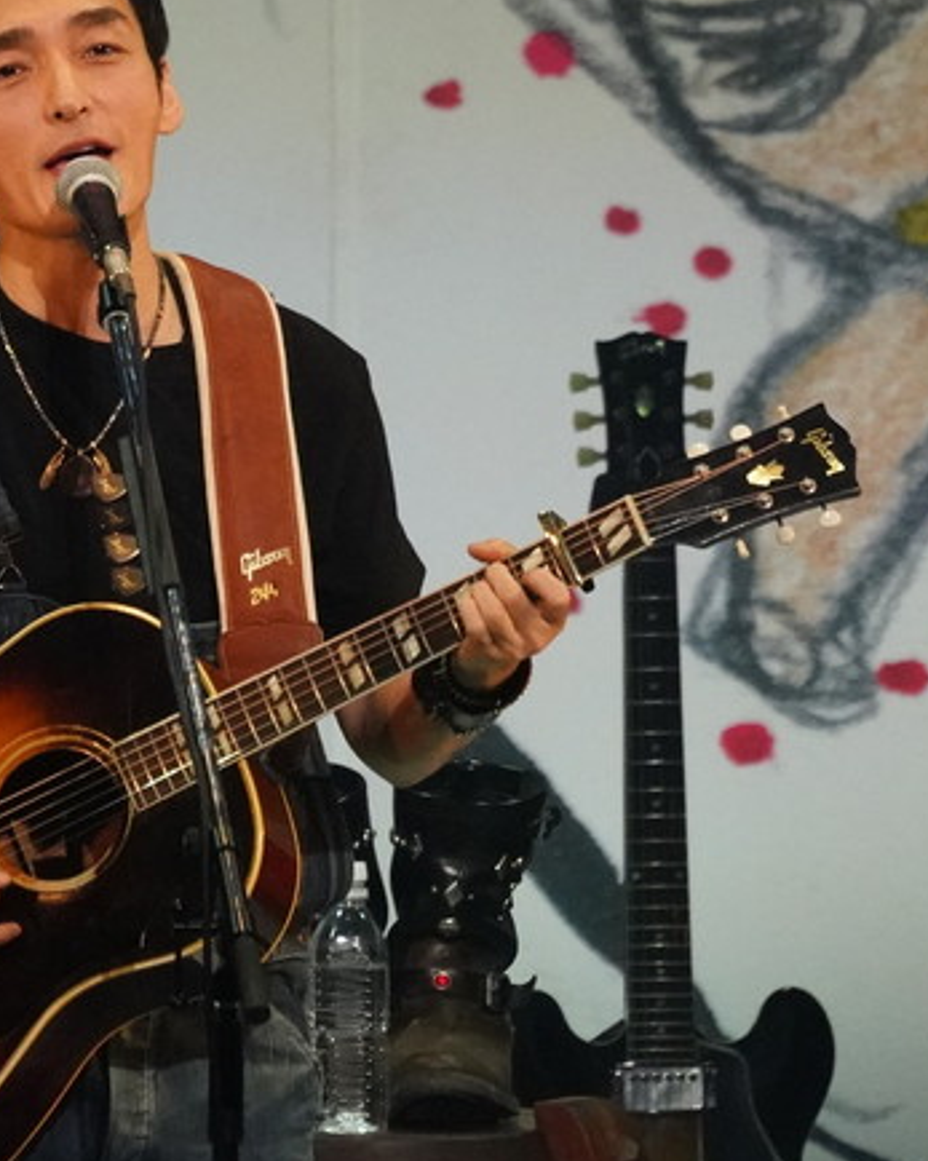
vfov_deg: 1.6
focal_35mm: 1199
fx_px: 41178
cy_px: 499
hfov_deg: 1.3
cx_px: 110
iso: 12800
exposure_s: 1/2000
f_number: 8
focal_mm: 462
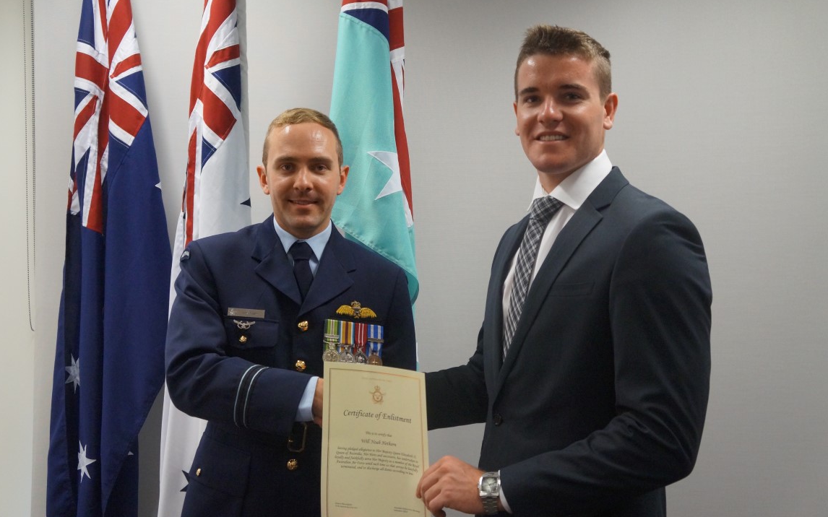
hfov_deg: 49.3
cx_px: 413
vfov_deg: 32.0
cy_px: 246
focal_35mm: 40
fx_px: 903
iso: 2000
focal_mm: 26
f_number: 4
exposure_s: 1/160
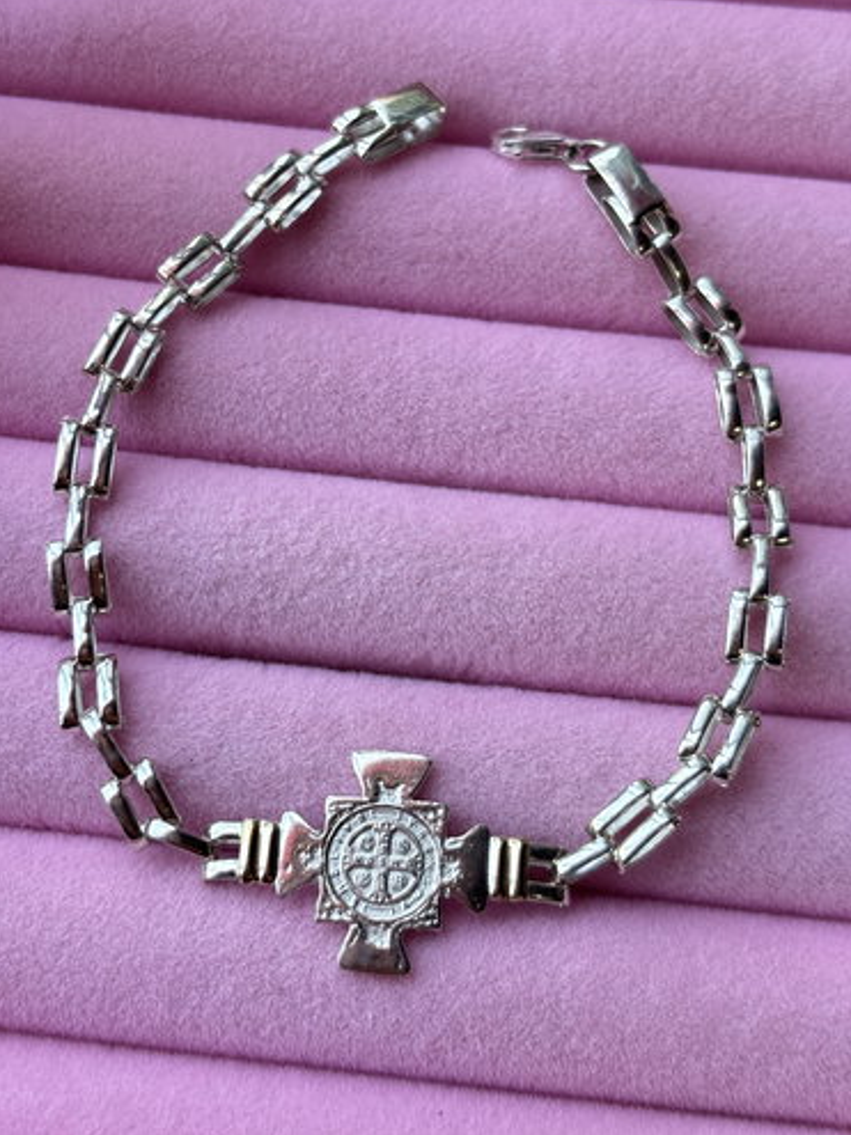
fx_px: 1836
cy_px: 529
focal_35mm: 56
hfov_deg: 26.1
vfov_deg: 34.3
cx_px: 395
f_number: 1.6
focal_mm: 5.96
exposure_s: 1/199
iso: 32
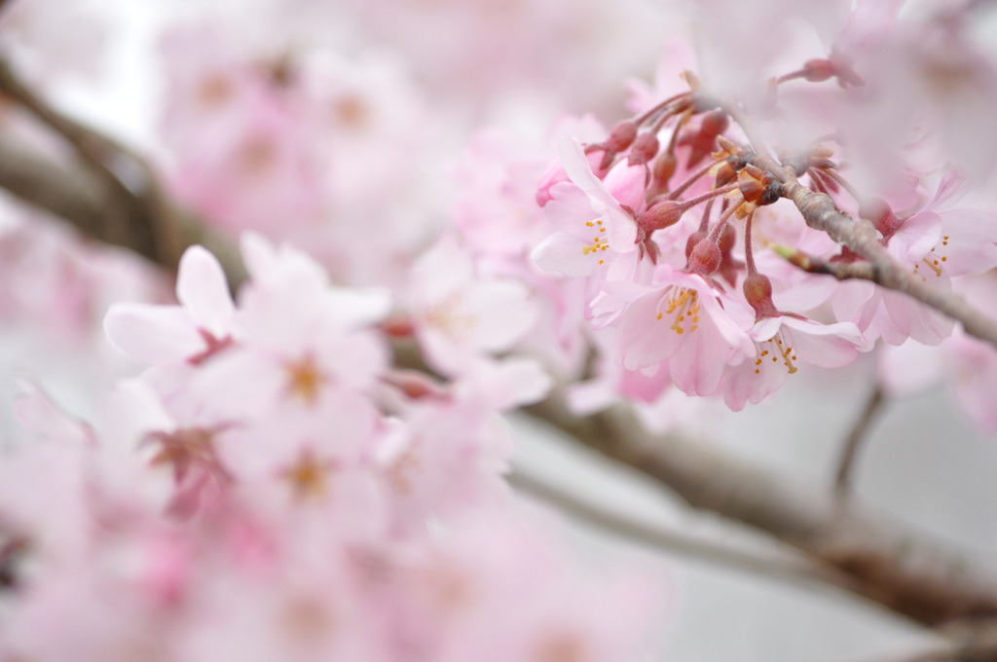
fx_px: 8298
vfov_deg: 4.6
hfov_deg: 6.9
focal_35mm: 300
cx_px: 498
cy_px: 331
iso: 200
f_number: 8
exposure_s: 1/320
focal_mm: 200
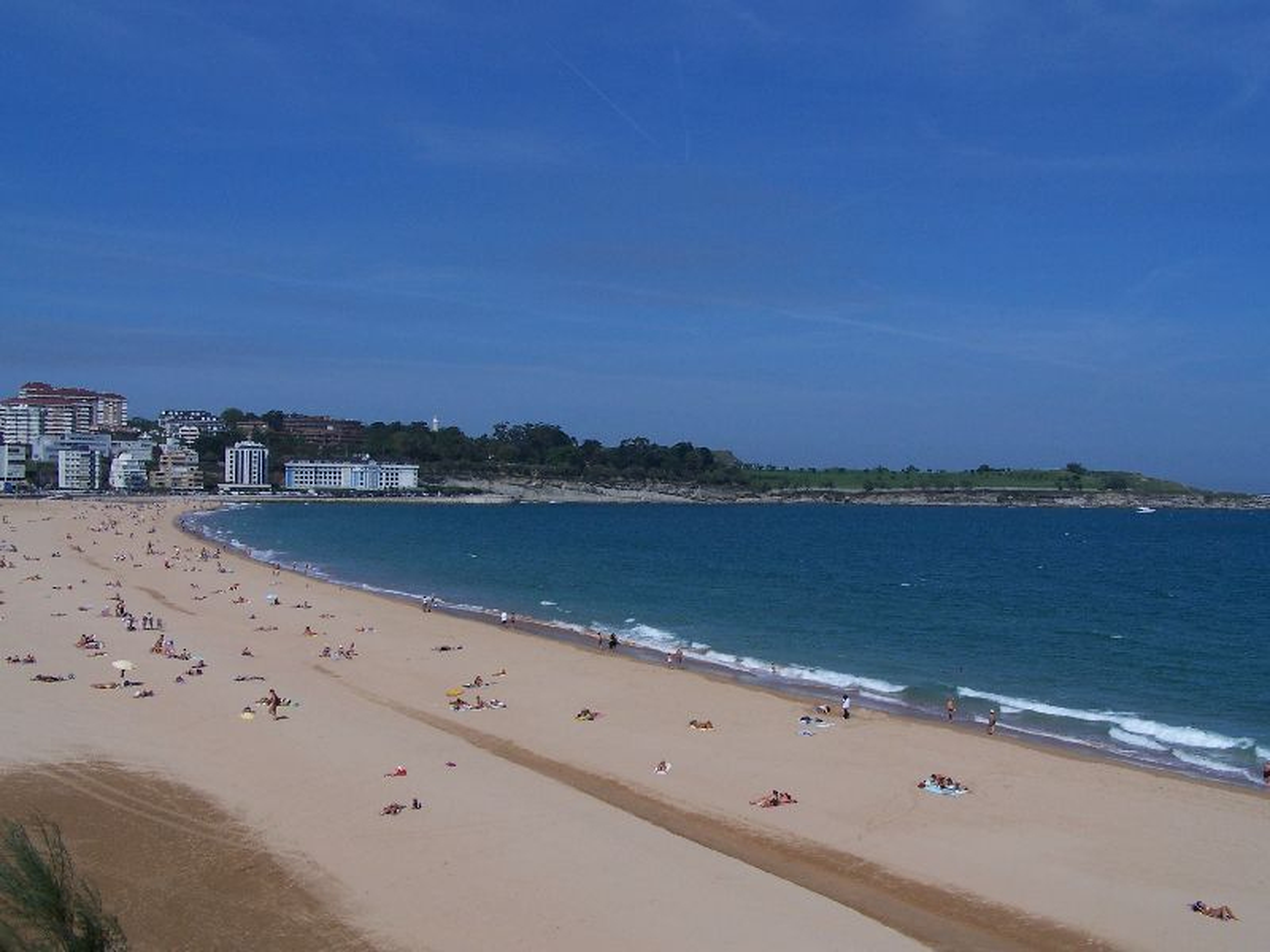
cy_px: 476
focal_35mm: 38
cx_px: 635
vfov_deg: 37.7
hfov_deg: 49.0
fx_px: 1394
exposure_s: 1/1000
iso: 80
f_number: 5.6
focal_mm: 6.3
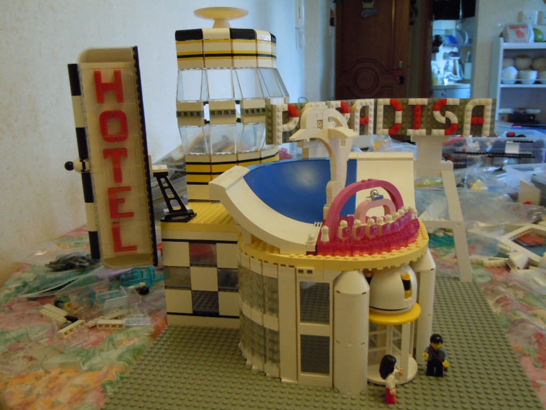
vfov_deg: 46.8
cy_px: 205
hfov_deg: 60.0
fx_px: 473
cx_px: 273
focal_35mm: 30
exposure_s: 1/25
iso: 400
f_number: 3.5
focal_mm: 5.4
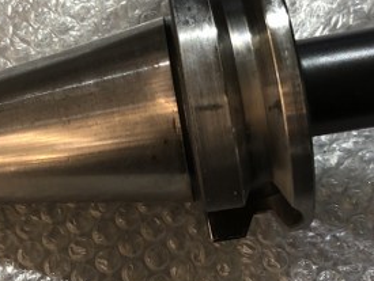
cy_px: 126
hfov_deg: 31.4
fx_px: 660
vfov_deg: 24.1
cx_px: 129
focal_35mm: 61
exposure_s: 1/15
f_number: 1.8
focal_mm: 3.99
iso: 50
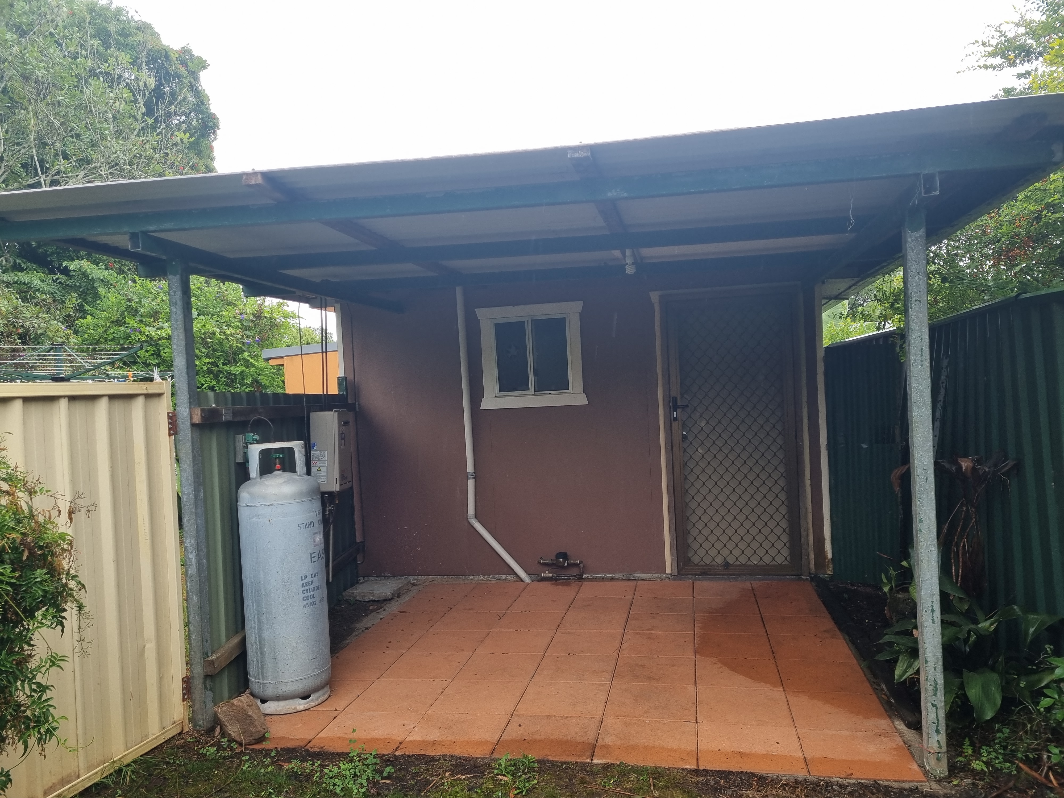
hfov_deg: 67.3
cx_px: 532
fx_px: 799
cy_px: 399
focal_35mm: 26
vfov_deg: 53.1
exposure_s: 1/137
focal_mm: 5.4
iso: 50
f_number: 1.8
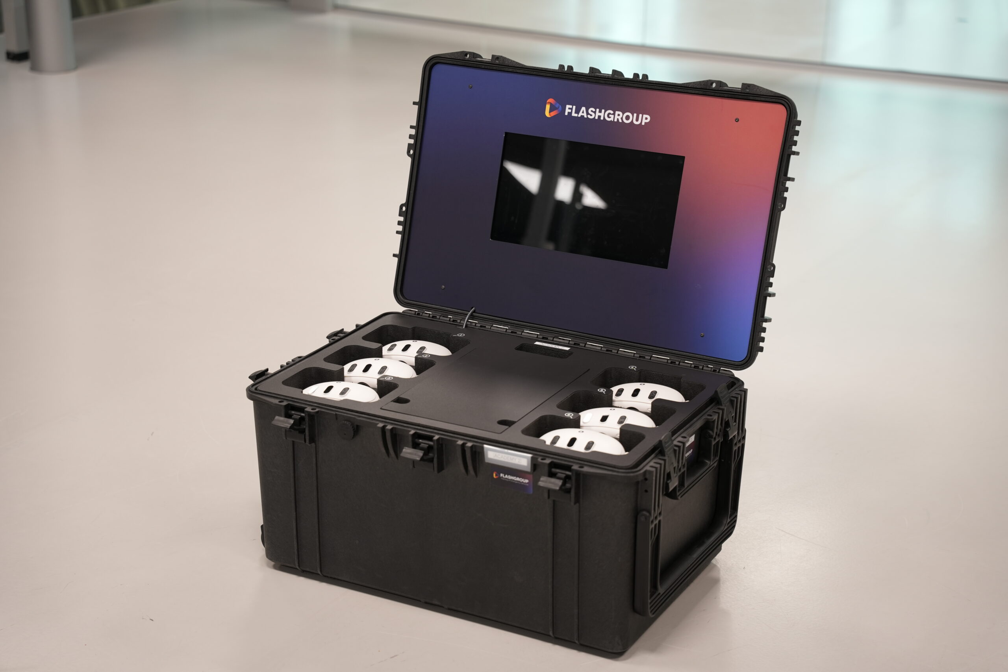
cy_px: 336
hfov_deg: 30.6
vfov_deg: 20.7
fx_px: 1842
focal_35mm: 66
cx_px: 504
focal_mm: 65.8
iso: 250
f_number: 2.8
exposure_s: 1/40
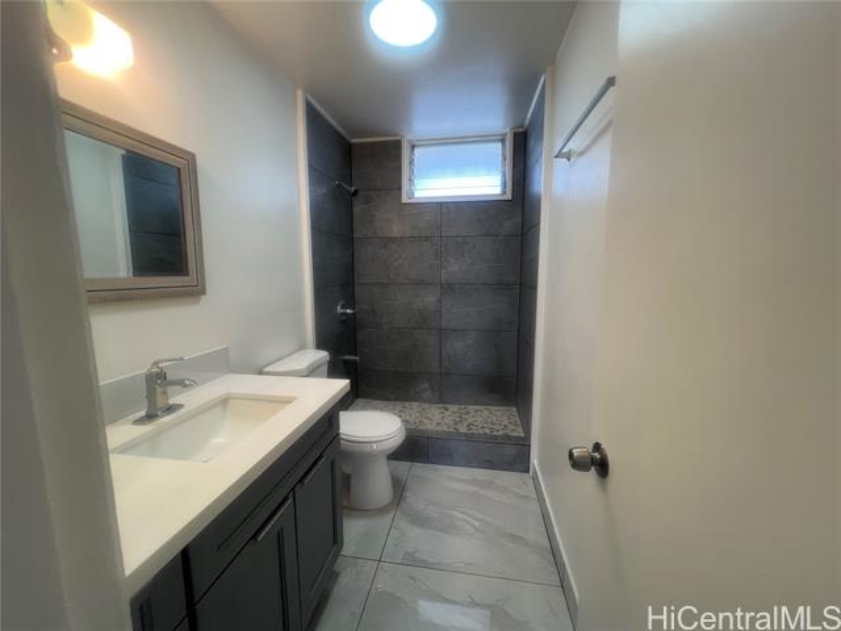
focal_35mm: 13
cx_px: 420
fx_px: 316
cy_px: 316
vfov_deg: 89.9
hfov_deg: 106.2
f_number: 1.8
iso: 80
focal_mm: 1.57
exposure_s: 1/120
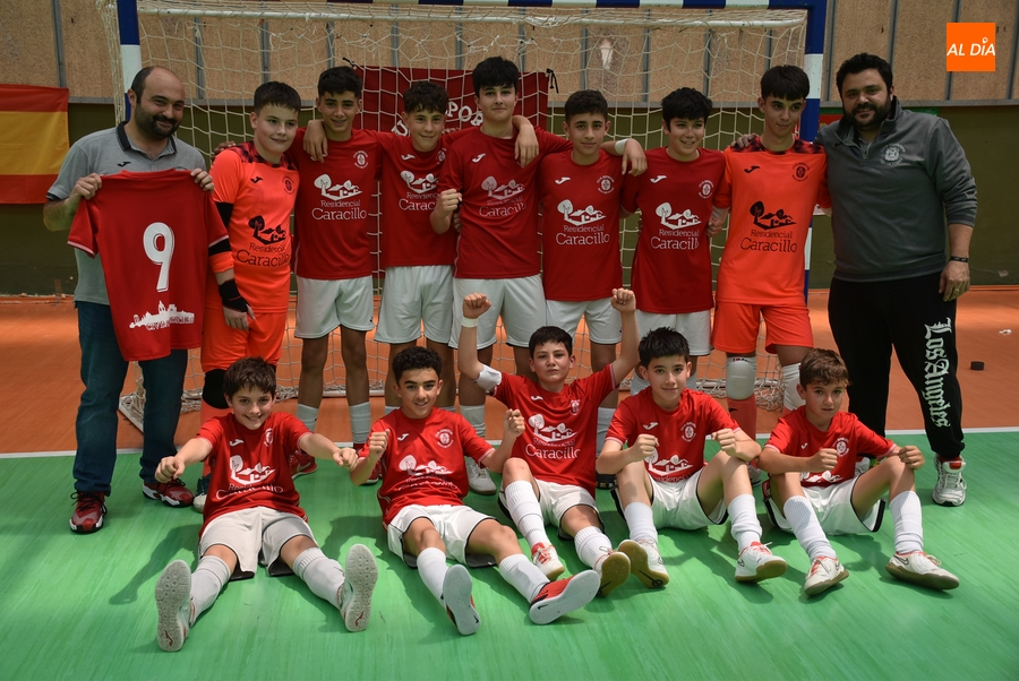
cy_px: 340
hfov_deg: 47.9
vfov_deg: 33.1
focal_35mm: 40
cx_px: 510
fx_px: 1147
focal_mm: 27
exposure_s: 1/250
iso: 100
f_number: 4
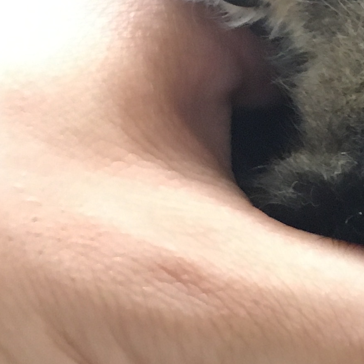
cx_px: 701
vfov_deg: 14.8
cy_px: 305
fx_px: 1392
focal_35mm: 117
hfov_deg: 13.1
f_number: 2.2
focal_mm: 4.15
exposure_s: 1/30
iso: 160
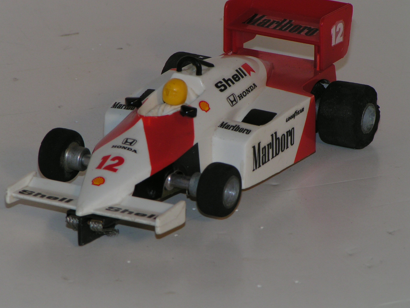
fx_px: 3043
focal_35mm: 257
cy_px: 150
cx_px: 201
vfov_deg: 5.8
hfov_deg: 7.7
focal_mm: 37.8
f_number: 5.6
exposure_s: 1/250
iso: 50
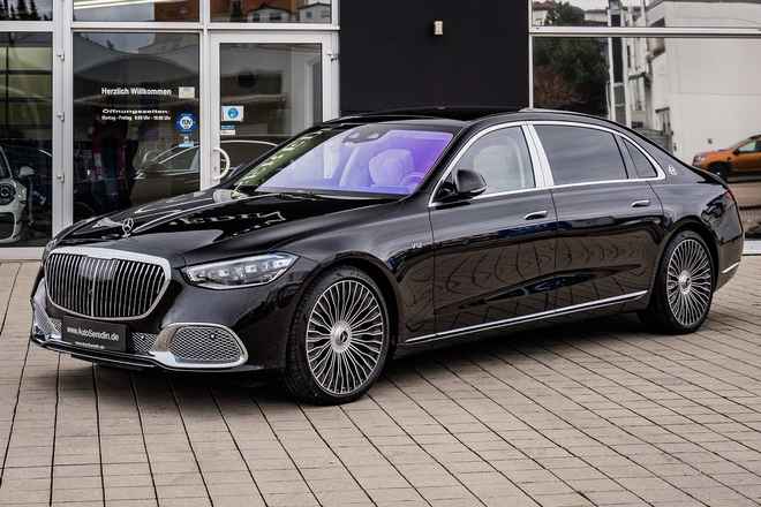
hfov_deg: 50.7
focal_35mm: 38
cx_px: 380
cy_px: 254
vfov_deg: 35.1
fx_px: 803
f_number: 4
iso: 640
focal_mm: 38
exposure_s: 1/200
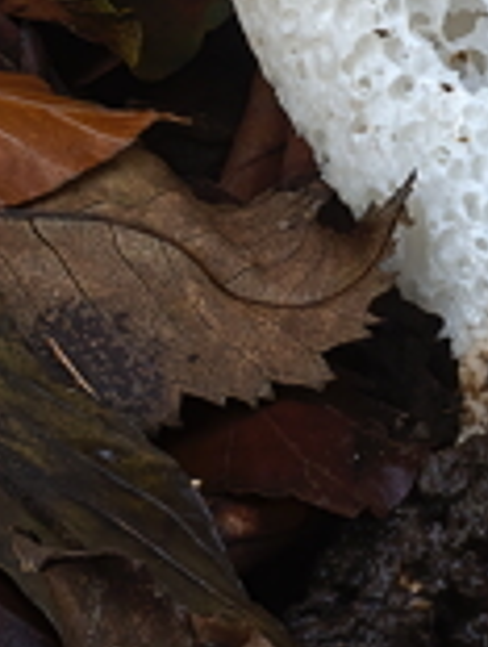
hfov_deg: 3.0
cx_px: 388
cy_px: 63
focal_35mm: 494
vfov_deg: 4.0
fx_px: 9248
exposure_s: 1/40
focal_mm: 60
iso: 200
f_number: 5.6
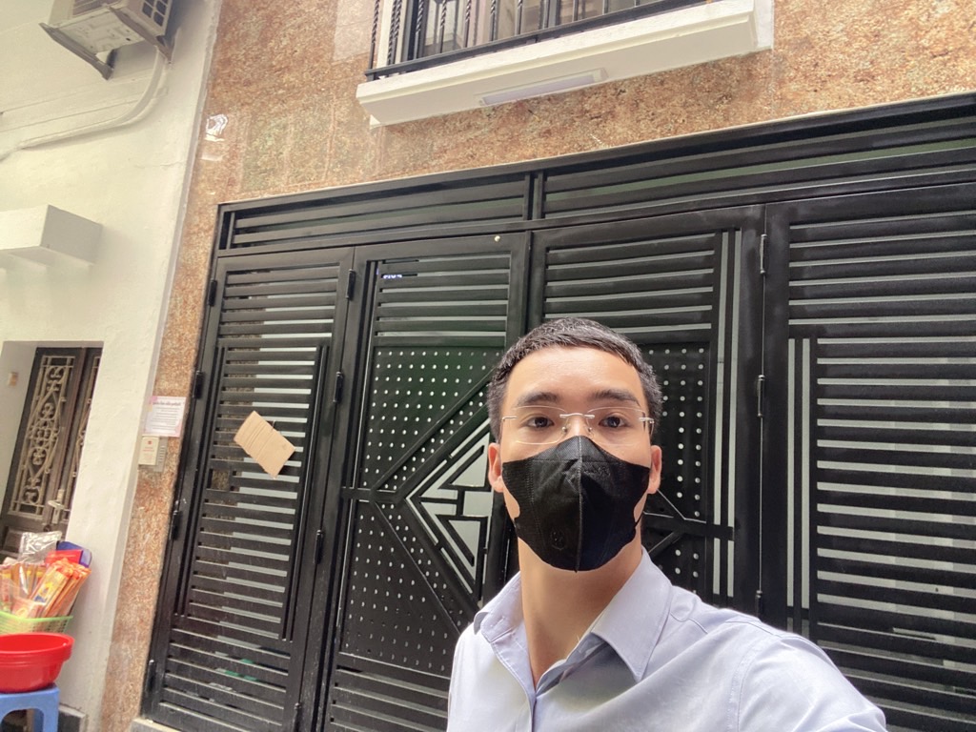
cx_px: 488
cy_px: 366
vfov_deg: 58.9
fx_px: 648
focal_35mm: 23
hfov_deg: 73.9
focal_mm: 2.71
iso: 160
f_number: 2.2
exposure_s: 1/45
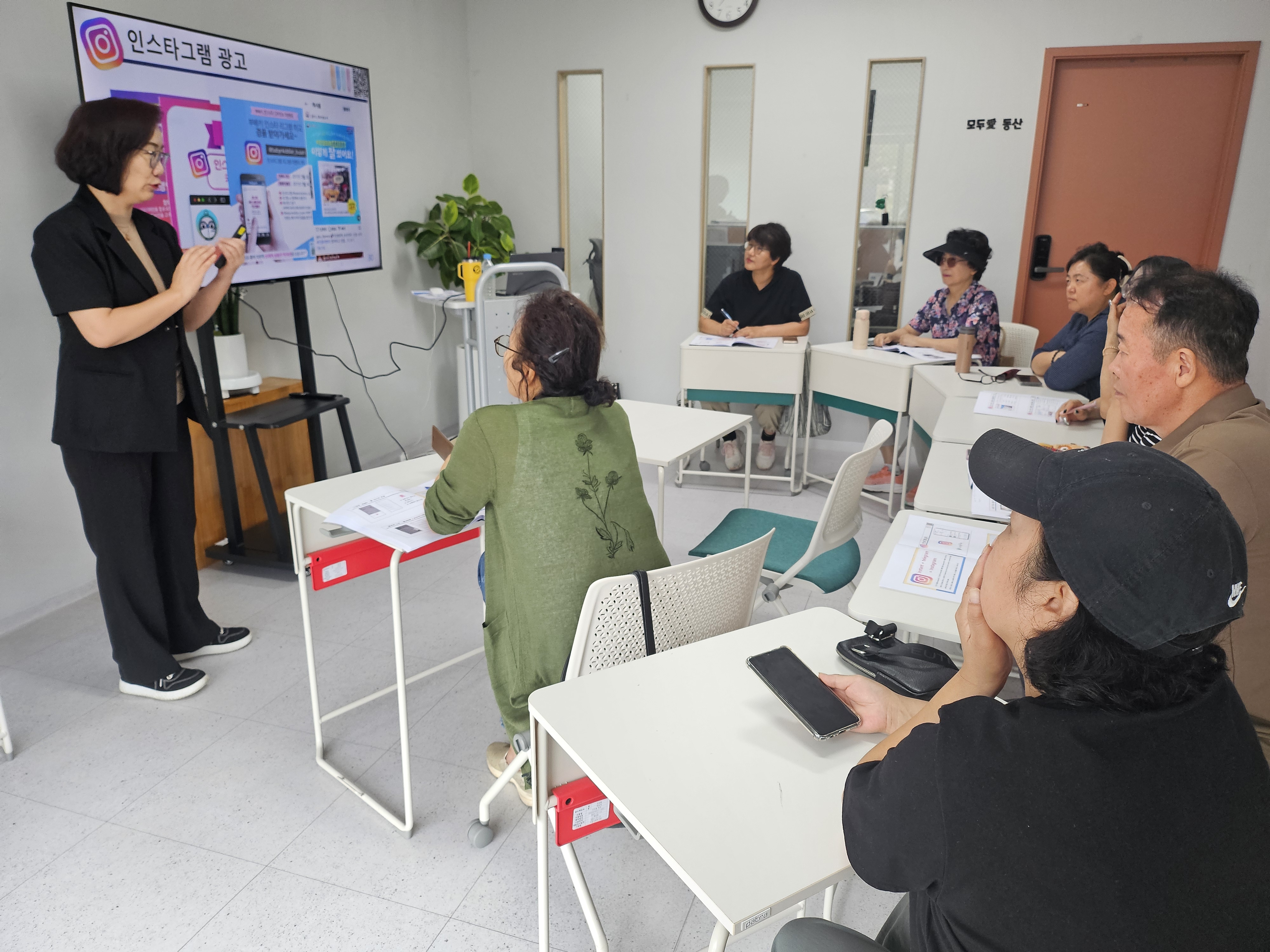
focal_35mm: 24
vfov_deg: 56.8
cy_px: 476
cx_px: 635
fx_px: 881
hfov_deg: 71.6
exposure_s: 1/180
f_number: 1.8
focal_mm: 5
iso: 160
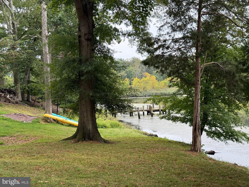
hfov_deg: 39.7
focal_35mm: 48
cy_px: 94
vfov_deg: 30.3
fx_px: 345
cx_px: 124
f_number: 1.78
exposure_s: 1/625
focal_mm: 6.76
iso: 80
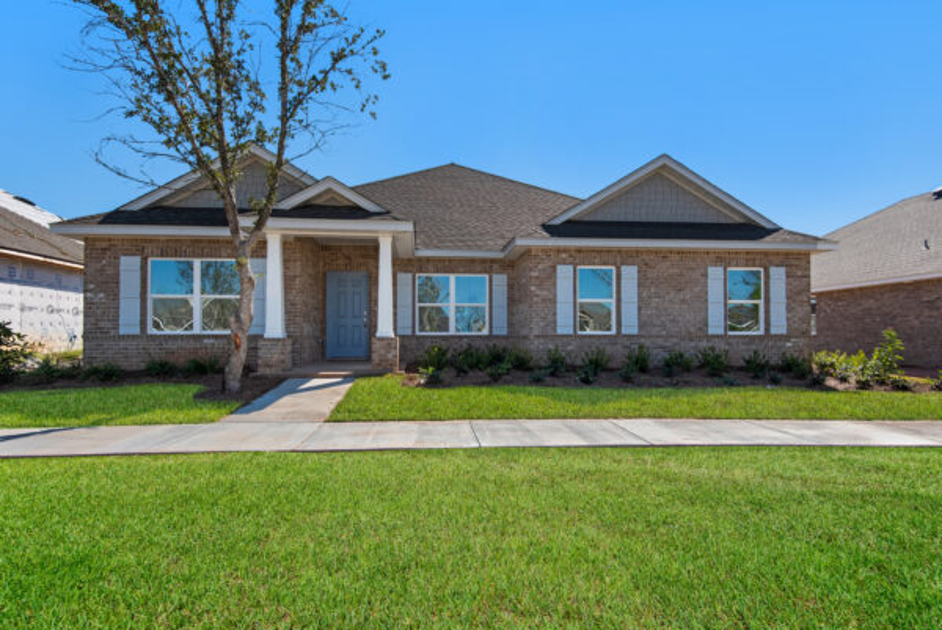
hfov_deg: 83.9
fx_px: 524
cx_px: 471
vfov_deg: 62.0
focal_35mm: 20
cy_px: 315
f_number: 11
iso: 200
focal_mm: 20
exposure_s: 1/250
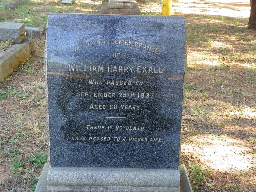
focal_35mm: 54
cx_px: 128
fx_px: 399
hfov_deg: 35.5
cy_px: 96
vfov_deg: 27.0
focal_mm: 9.6
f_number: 3.5
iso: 125
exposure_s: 1/50
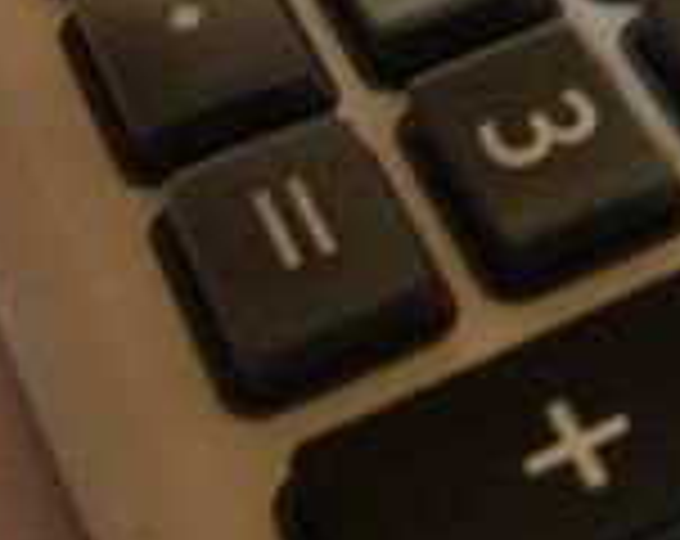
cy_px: -38
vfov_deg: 14.1
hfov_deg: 17.3
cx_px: 784
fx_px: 2148
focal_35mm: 107
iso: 125
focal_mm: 4.13
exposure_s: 1/20
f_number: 2.4
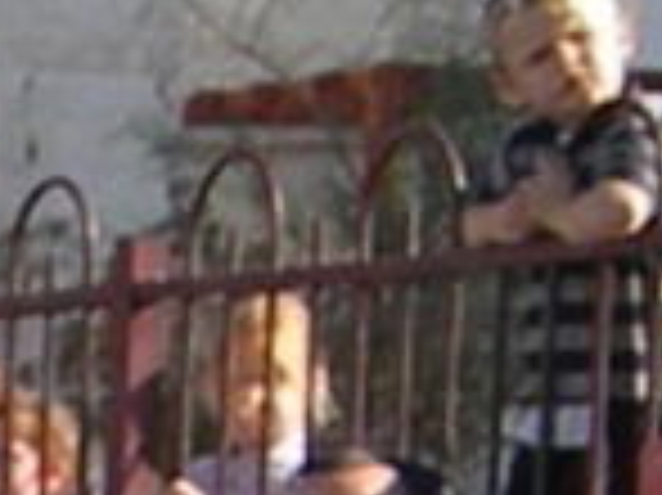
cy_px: 1616
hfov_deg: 6.2
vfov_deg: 4.9
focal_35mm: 286
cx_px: -1576
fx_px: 5465
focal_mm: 7.3
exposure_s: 1/1000
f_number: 7.6
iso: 720
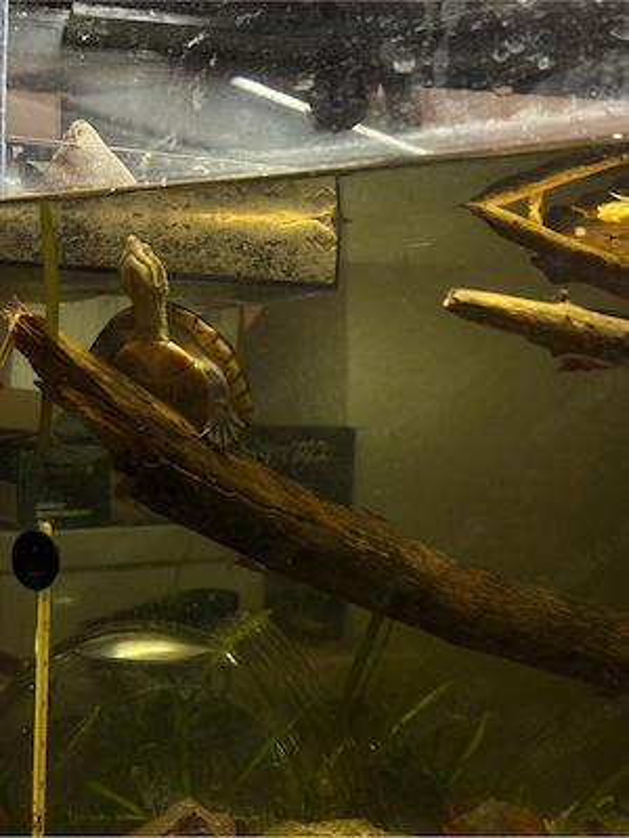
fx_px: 1163
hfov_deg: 30.3
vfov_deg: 39.7
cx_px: 314
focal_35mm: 48
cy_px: 419
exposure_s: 1/50
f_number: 1.78
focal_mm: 6.76
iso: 200
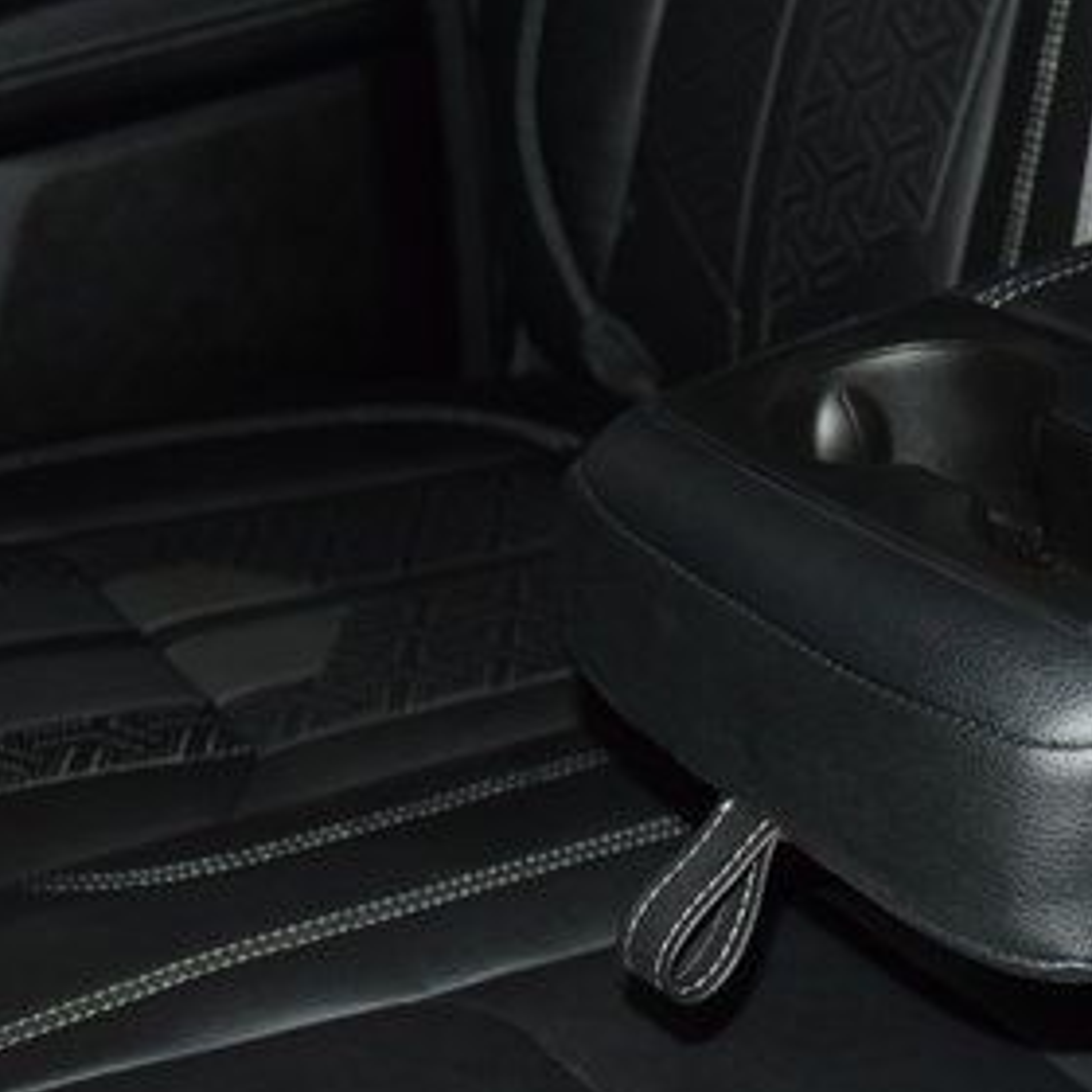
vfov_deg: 24.7
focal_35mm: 70
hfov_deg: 23.6
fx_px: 2498
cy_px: 517
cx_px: 1108
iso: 1800
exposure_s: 1/125
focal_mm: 24
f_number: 3.8
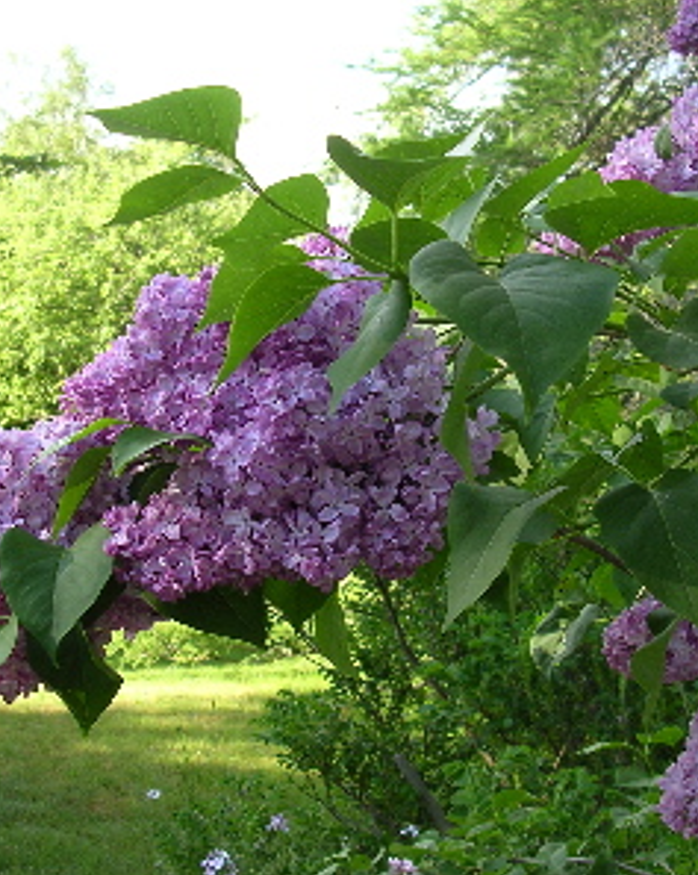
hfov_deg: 30.2
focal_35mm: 50
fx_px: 1293
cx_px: 377
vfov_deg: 37.4
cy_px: 439
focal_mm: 5.8
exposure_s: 1/166
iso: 100
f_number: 2.8
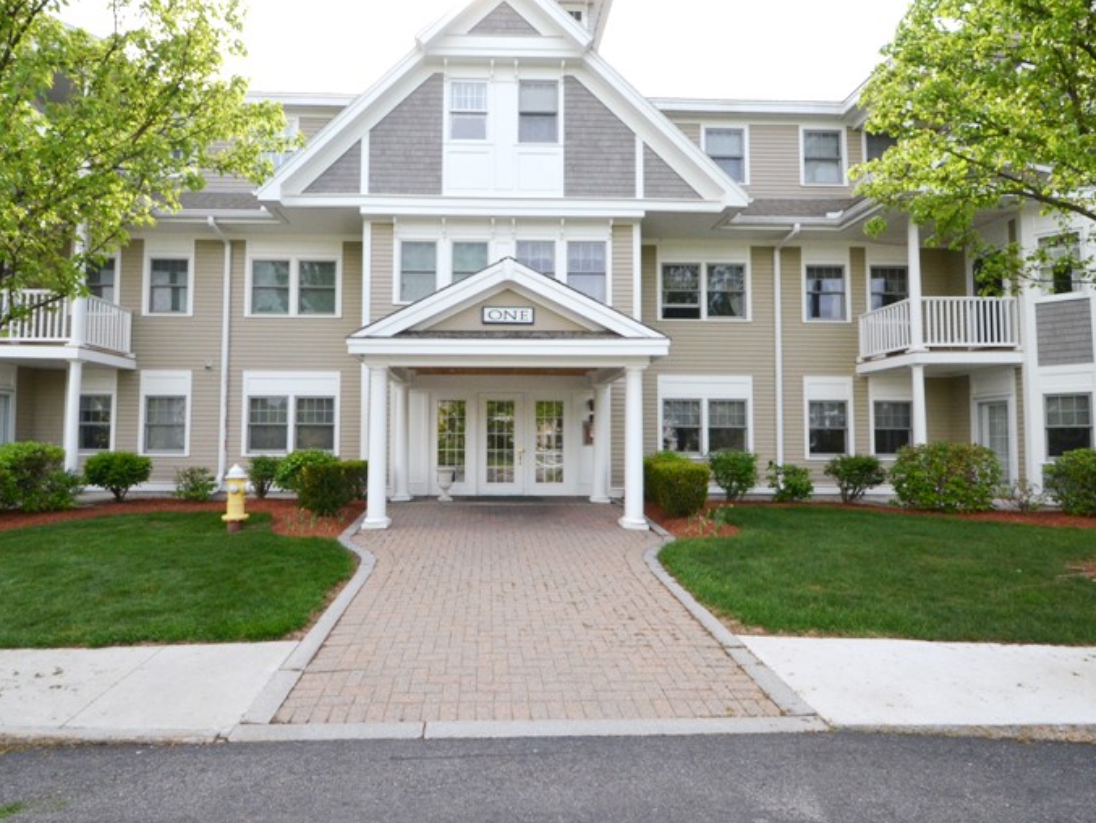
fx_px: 538
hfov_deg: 90.6
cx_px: 486
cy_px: 420
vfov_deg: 74.7
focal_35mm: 17
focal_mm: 10
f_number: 11
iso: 1600
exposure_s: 1/500
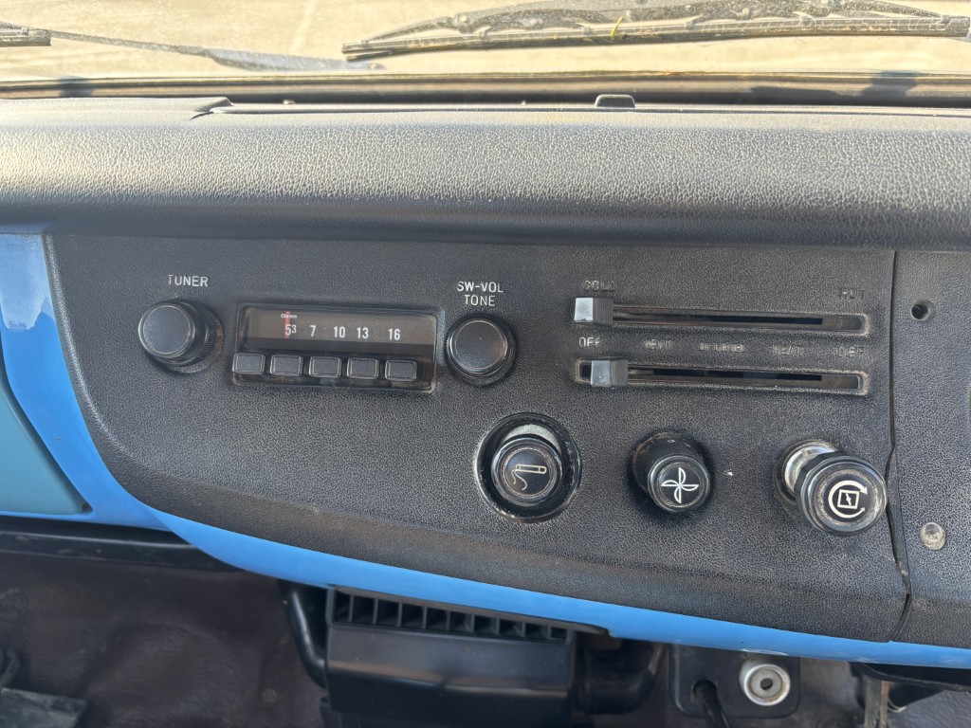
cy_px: 364
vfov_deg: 53.1
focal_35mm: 26
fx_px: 729
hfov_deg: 67.3
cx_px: 486
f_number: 1.6
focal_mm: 5.96
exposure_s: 1/132
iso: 64
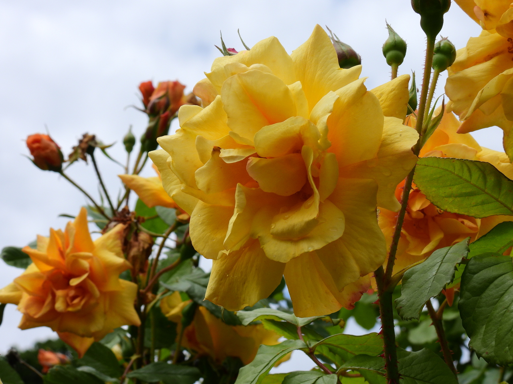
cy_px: 192
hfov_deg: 17.1
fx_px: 1704
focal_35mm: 115
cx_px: 256
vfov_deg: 12.9
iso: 100
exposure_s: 1/800
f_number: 5.6
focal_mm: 20.5
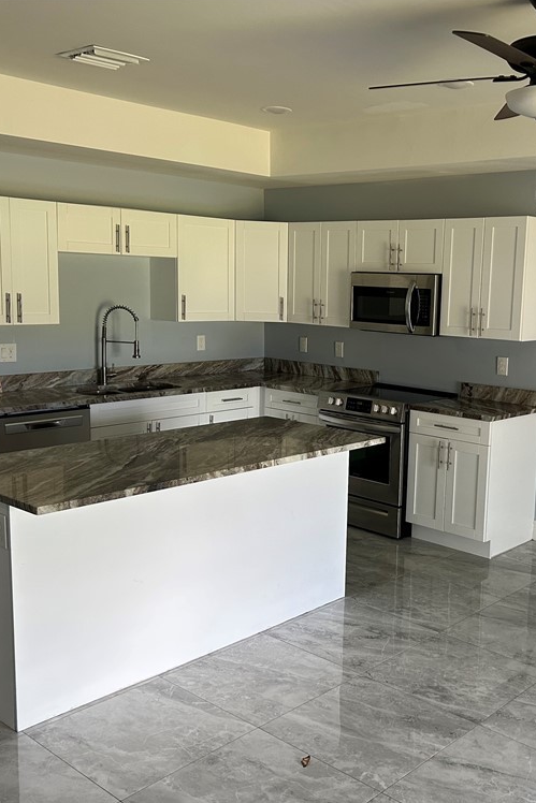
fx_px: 826
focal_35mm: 37
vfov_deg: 51.9
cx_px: 371
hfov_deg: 35.5
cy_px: 409
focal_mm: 5.7
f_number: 1.5
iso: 125
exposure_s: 1/120
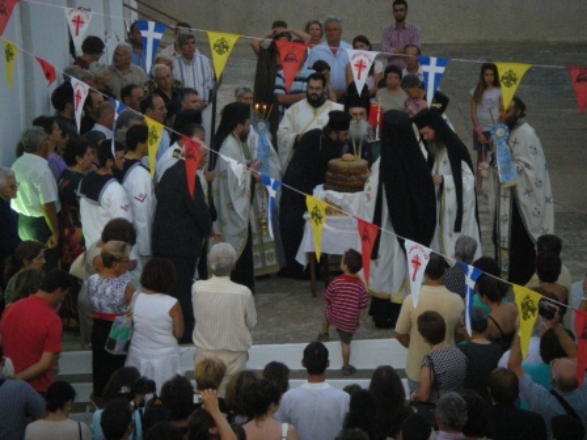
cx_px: 294
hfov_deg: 11.7
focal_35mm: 169
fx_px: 2866
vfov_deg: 8.8
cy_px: 220
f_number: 4.4
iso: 800
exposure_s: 1/125
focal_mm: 27.9
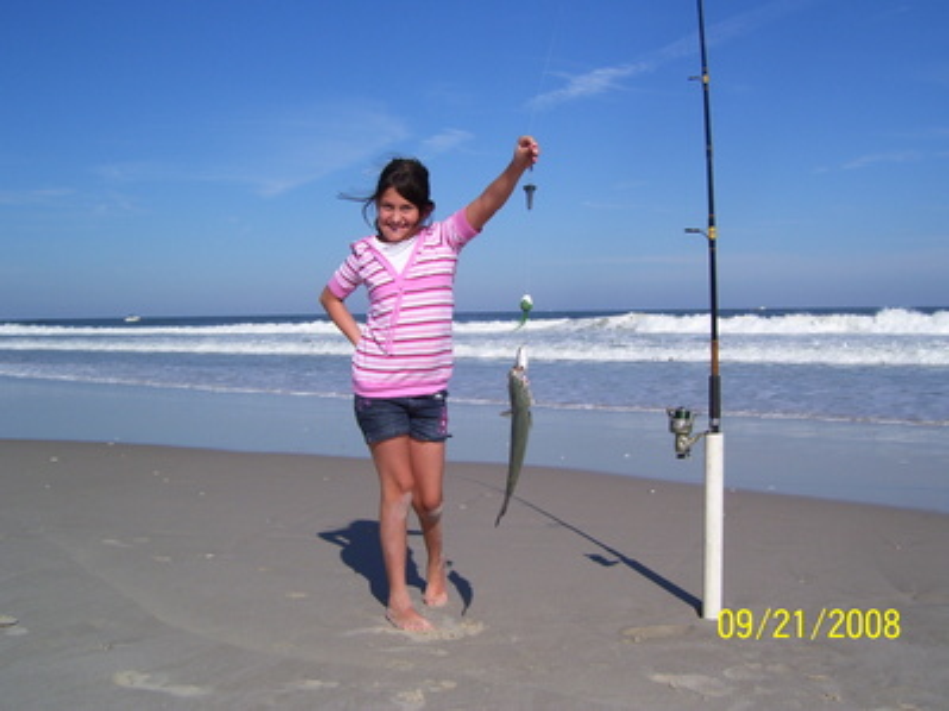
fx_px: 1014
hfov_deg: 50.2
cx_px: 474
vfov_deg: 38.6
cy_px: 356
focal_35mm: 37
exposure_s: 1/1500
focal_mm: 6
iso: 80
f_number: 4.8
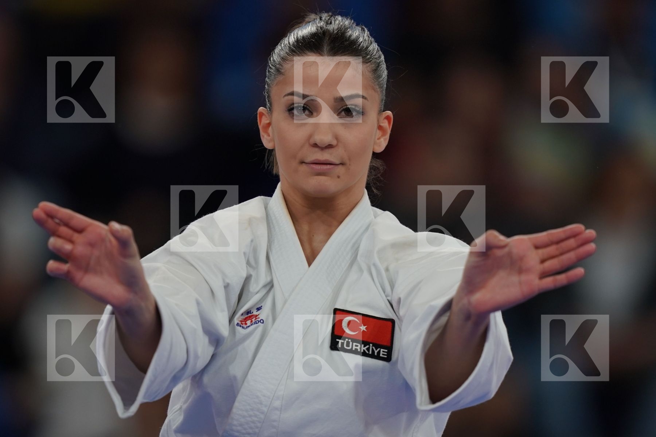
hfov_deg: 3.4
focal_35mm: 600
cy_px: 218
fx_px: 10932
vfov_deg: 2.3
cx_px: 328
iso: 640
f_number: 2.8
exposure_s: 1/500
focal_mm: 400
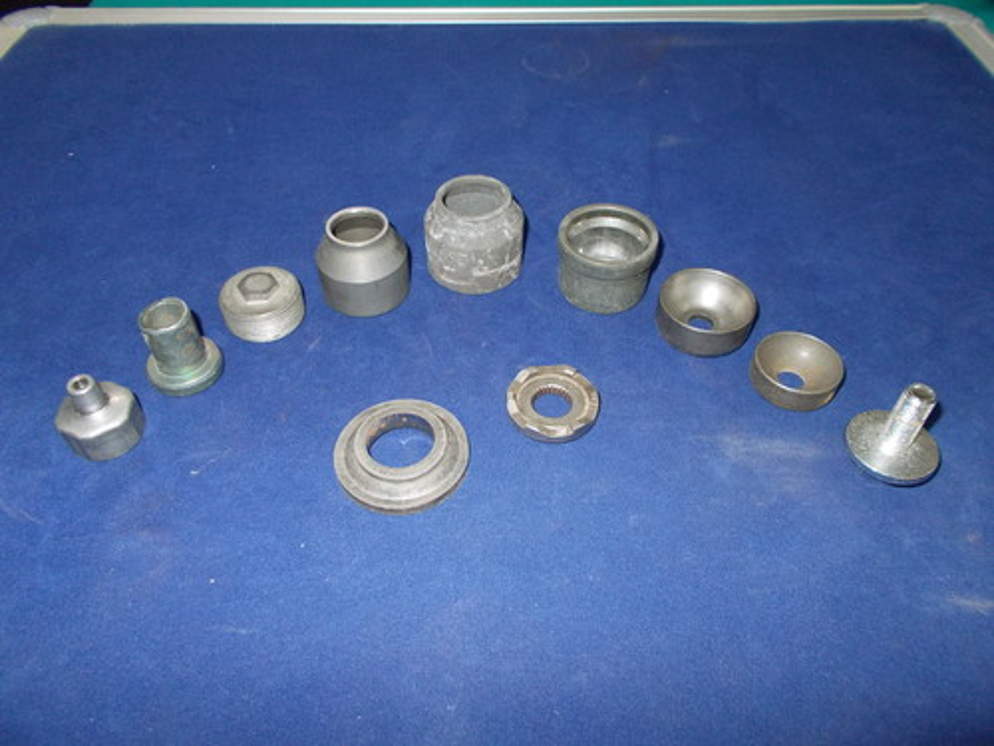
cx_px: 497
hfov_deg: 67.3
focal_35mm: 26
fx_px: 747
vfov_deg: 53.1
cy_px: 373
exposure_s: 1/25
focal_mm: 4.6
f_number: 3.2
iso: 200
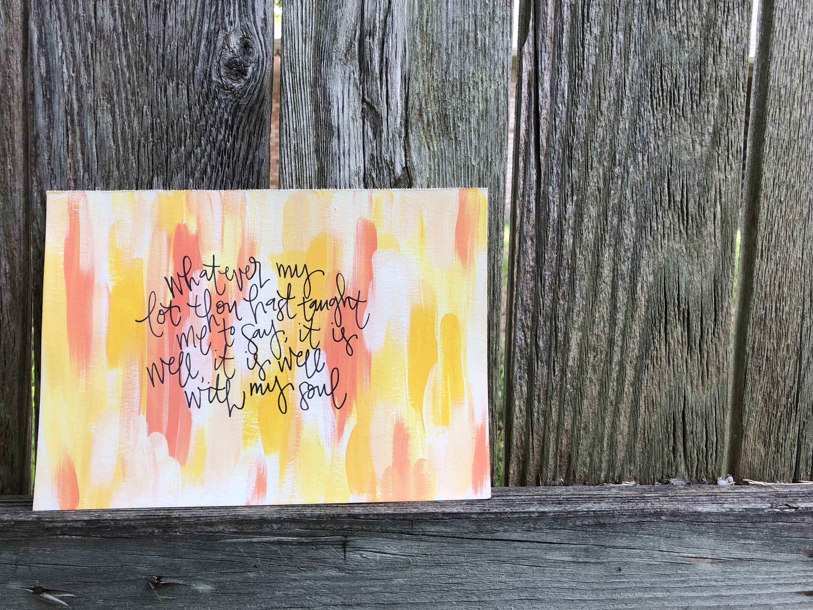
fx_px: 658
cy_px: 305
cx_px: 406
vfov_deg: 49.7
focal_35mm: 28
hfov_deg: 63.4
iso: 20
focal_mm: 3.99
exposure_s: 1/220
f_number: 1.8
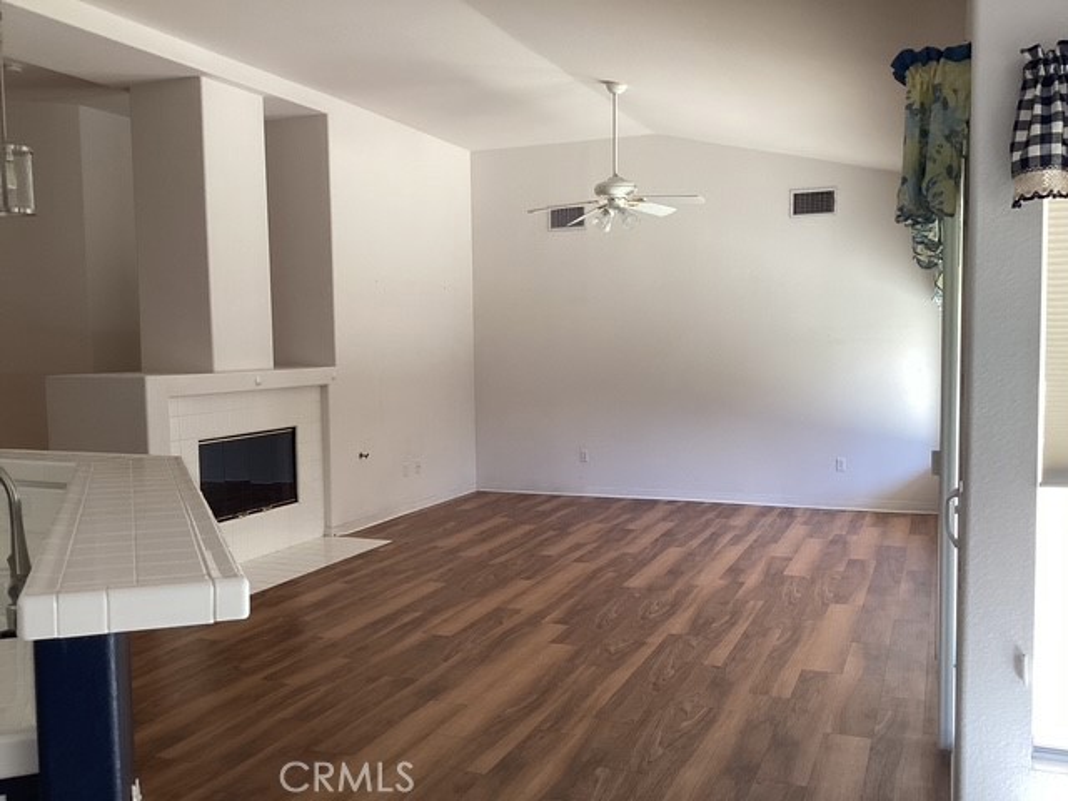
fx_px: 956
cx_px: 534
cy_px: 400
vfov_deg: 45.4
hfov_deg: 58.4
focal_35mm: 31
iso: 80
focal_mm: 3.3
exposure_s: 1/120
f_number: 2.4
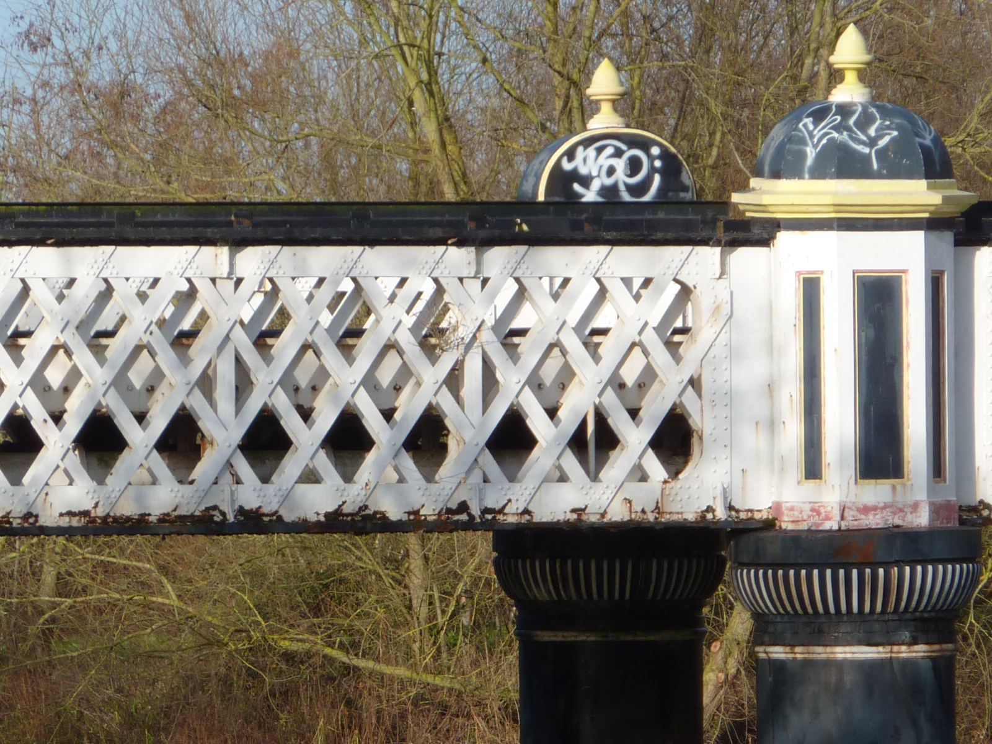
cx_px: 496
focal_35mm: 352
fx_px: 10087
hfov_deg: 5.6
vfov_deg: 4.2
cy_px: 372
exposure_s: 1/500
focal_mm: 32.1
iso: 80
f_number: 4.5
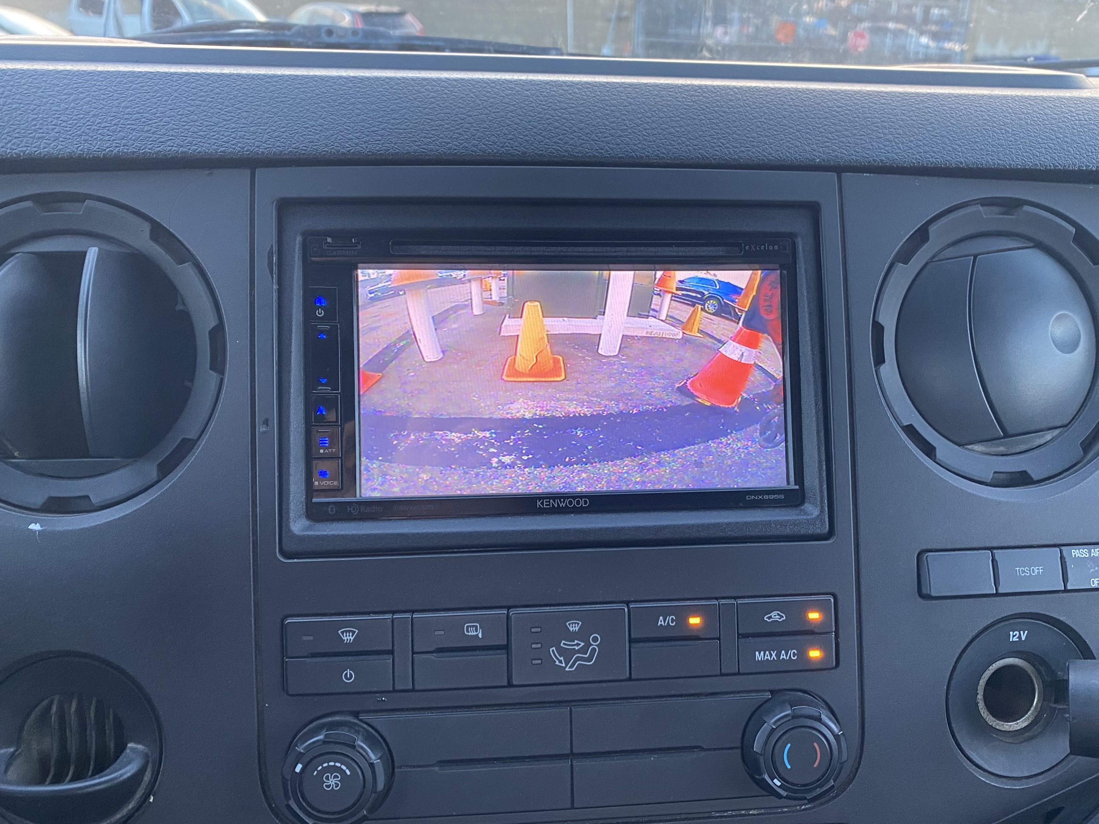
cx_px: 628
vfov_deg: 45.3
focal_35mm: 31
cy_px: 465
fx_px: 984
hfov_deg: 58.1
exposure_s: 1/60
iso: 160
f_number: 1.8
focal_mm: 4.25
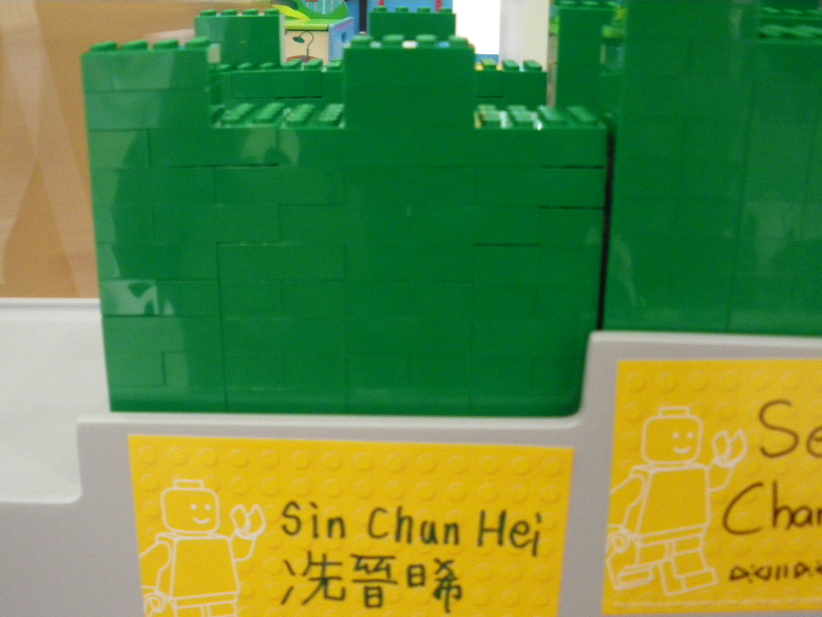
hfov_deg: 42.1
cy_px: 385
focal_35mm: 45
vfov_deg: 32.0
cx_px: 384
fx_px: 1068
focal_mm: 6.3
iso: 400
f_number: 3.5
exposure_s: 1/25
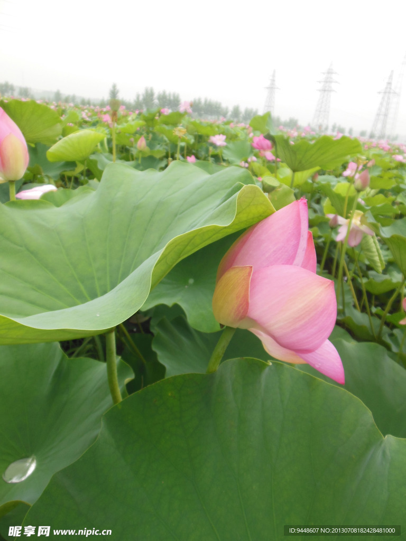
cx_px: 203
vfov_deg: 69.4
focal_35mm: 25
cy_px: 270
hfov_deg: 54.9
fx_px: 391
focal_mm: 4.5
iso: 125
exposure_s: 1/200
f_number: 3.2
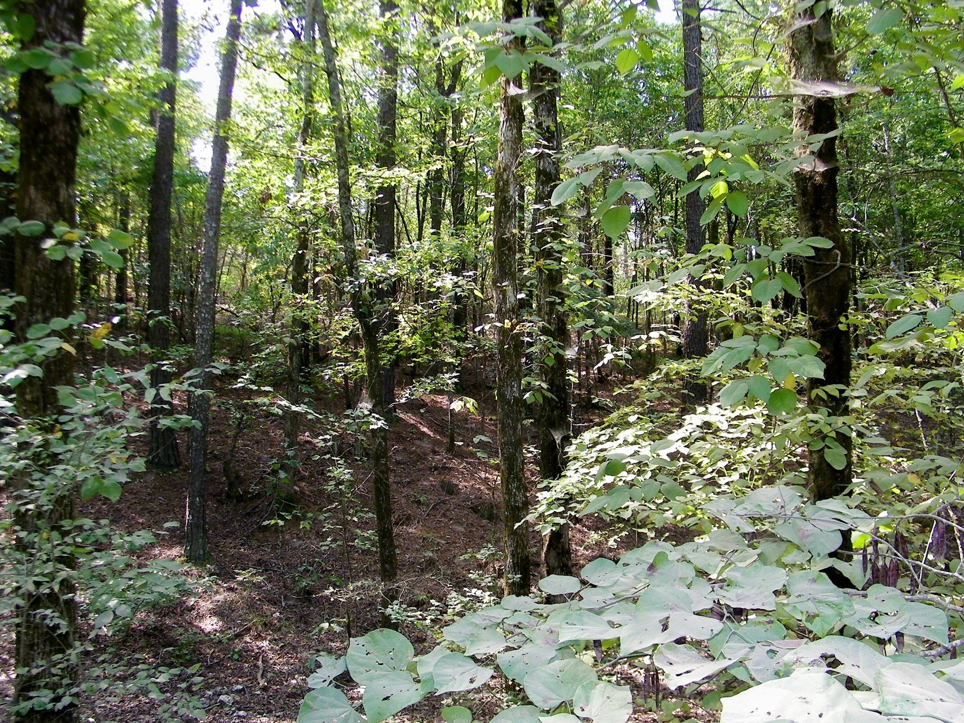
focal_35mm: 33
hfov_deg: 55.3
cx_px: 508
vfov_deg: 42.9
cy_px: 408
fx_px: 919
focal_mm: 5
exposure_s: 1/60
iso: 80
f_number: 3.5
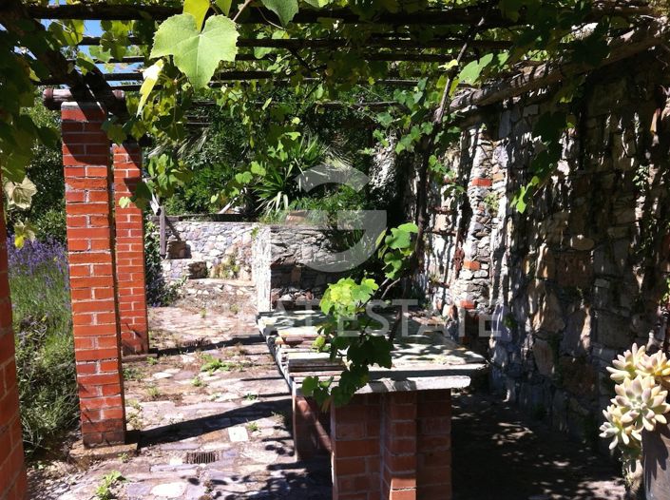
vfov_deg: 40.6
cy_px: 250
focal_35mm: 35
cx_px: 335
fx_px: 676
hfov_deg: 52.7
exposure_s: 1/656
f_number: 2.8
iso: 80
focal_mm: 3.85
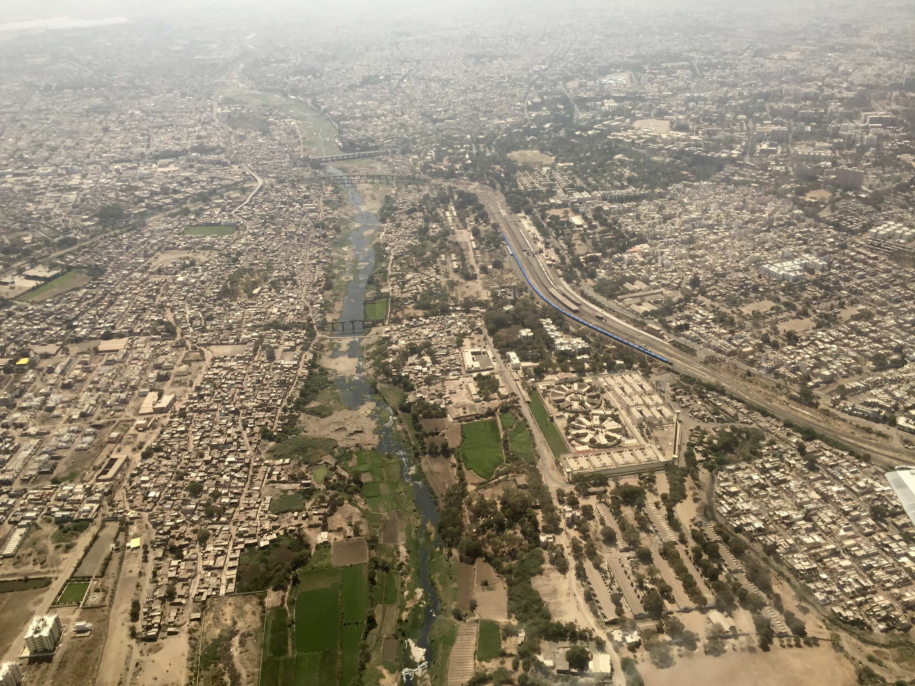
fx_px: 767
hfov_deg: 61.7
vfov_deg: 48.2
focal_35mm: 29
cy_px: 343
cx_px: 458
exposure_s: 1/989
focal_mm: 4.15
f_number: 2.2
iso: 32
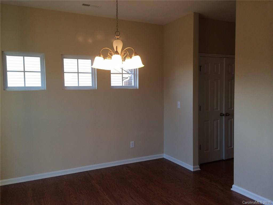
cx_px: 136
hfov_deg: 60.0
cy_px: 102
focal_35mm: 30
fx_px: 237
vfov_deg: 46.8
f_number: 2.2
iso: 50
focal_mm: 4.12
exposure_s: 1/40
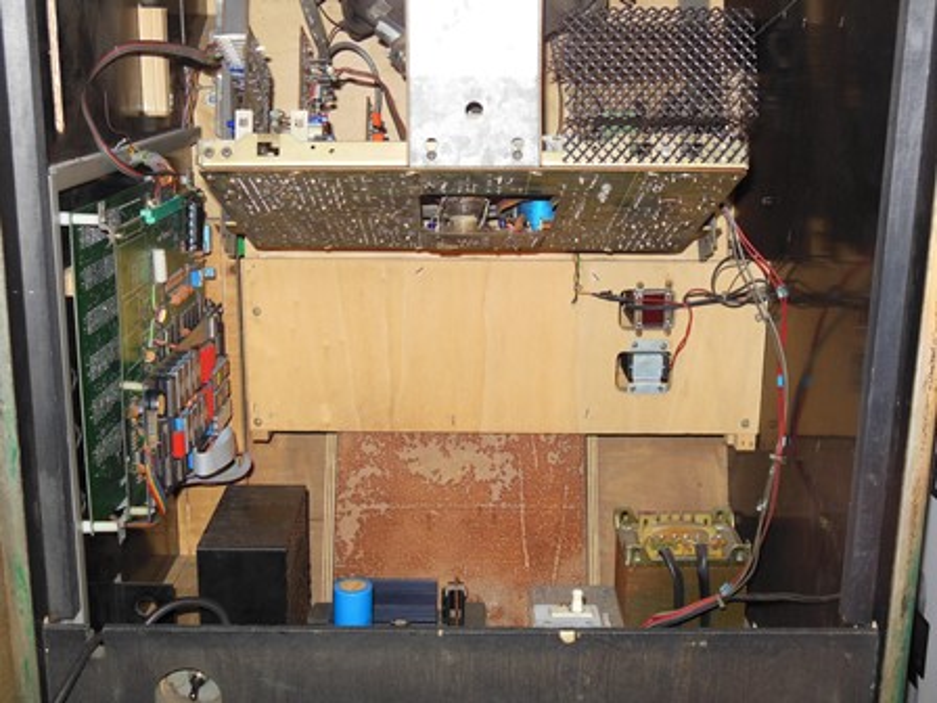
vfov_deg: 33.6
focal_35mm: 43
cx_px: 468
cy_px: 352
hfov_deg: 43.9
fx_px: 1164
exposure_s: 1/30
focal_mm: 7.7
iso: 200
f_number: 3.8
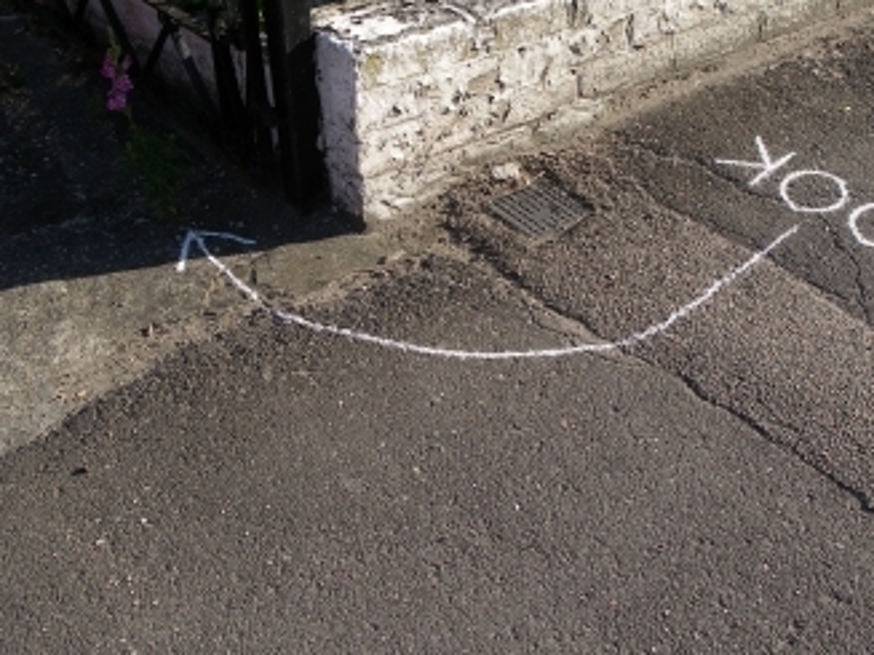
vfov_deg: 26.5
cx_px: 519
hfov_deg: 34.8
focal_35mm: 55
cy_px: 345
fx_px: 1388
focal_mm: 9.3
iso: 80
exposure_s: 1/200
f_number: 4.2
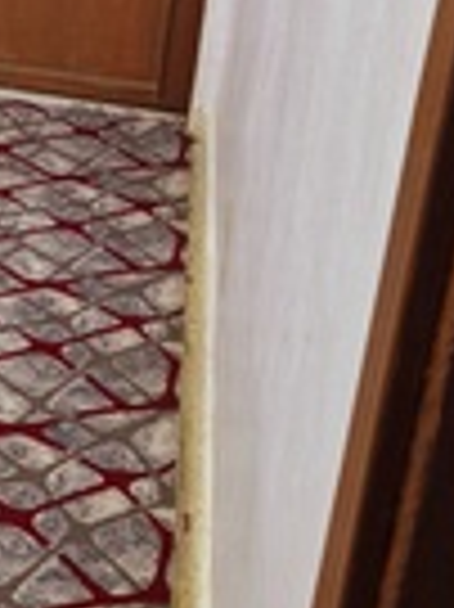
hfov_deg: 17.2
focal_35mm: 78
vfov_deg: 24.4
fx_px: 1366
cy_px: 74
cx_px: -209
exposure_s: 1/120
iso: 640
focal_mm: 5.54
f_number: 1.8
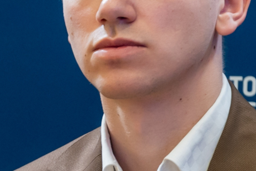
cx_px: -153
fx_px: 5353
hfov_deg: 2.7
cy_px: 170
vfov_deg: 1.8
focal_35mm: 753
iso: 1600
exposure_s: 1/160
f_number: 5.6
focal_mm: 182
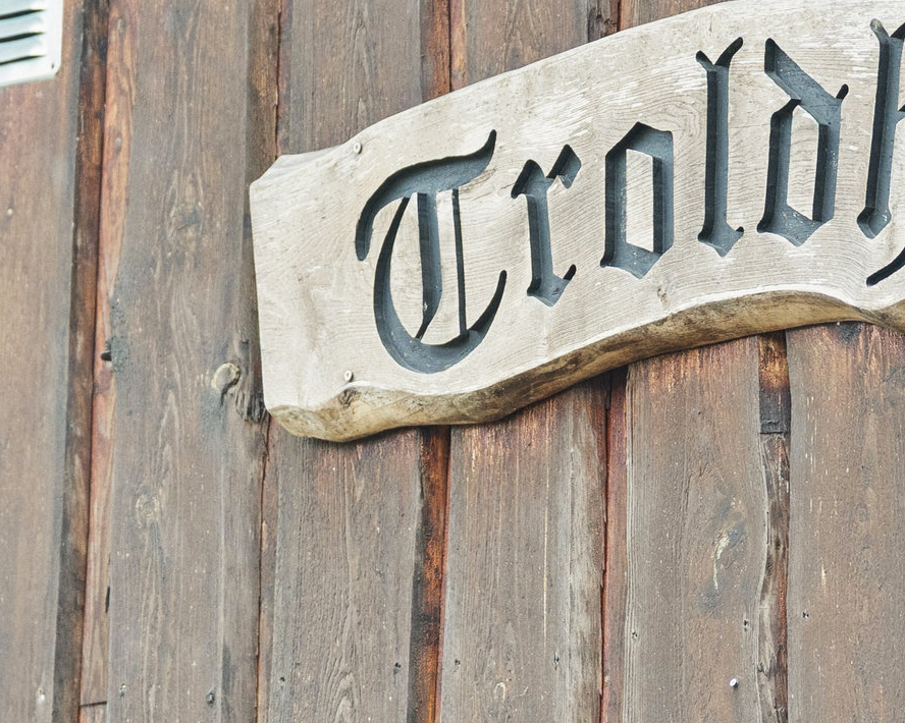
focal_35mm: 298
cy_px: 169
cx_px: 767
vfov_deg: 5.2
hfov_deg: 6.5
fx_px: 7980
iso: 640
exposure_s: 1/320
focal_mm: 94
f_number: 2.8
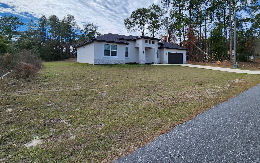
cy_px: 56
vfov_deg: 66.5
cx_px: 143
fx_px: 120
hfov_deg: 94.1
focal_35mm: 17
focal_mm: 2.2
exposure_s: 1/2866
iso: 50
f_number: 2.2
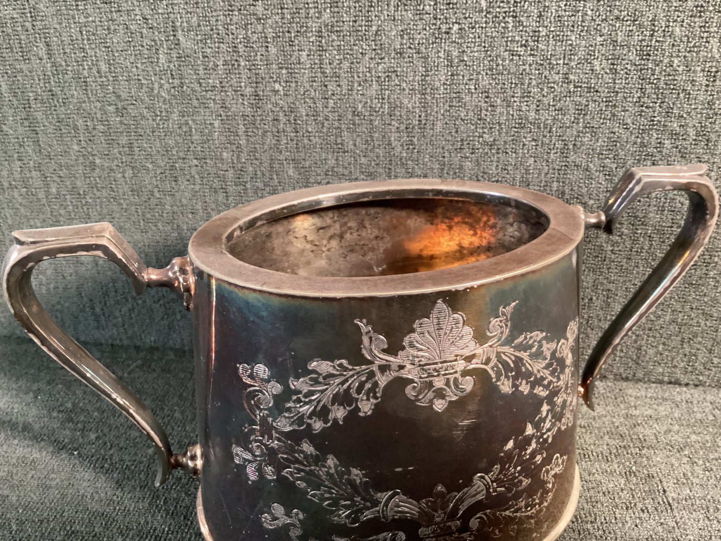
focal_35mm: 31
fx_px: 646
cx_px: 360
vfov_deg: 45.4
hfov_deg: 58.3
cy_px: 270
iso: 500
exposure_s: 1/25
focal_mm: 3.3
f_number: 2.4
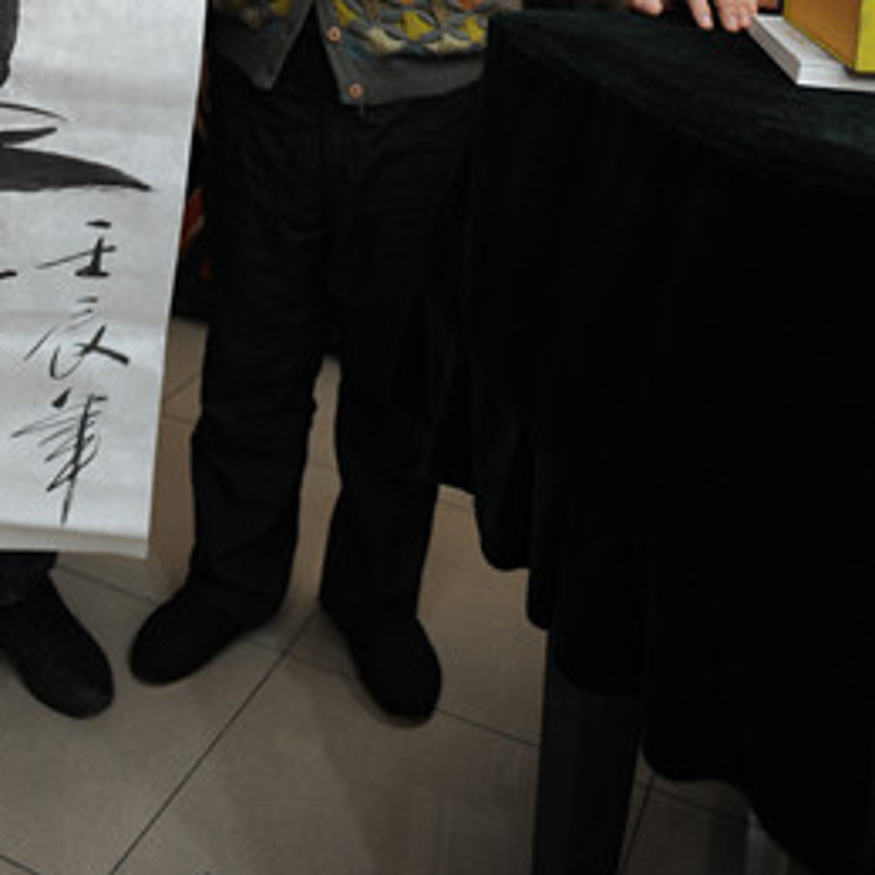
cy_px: -94
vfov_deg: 29.9
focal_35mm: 51
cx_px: 217
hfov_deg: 32.7
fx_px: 1458
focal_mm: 26
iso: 800
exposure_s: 1/30
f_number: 2.8
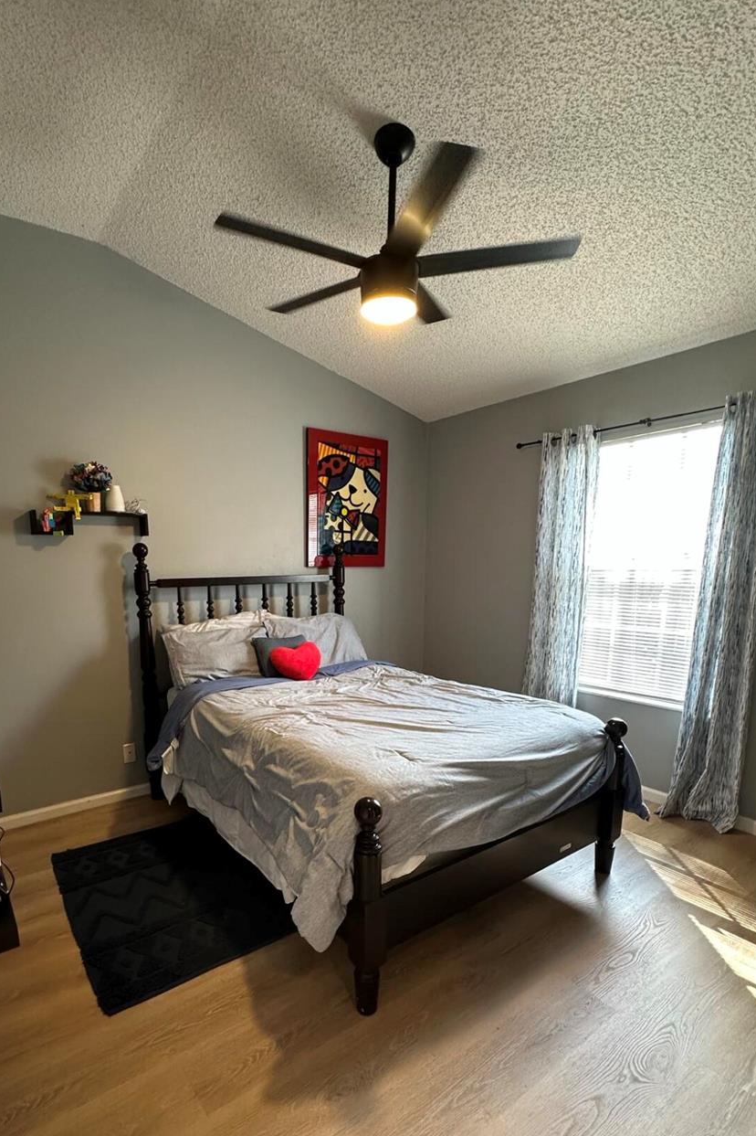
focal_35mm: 18
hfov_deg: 66.9
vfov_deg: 89.1
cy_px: 668
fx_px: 567
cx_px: 316
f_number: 2.2
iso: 200
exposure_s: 1/60
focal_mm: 2.22
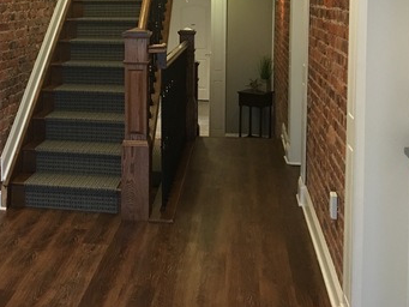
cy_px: 42
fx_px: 603
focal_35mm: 51
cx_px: 104
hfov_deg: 36.6
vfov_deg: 27.7
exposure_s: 1/8
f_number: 2.2
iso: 80
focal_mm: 4.15
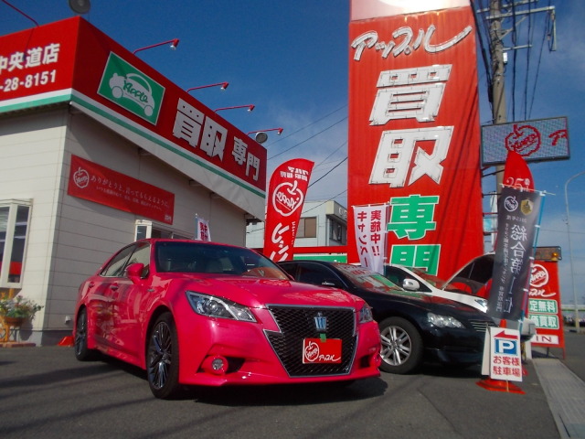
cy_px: 220
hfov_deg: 61.7
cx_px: 292
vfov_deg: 48.2
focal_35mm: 29
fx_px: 490
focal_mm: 4.1
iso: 80
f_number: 3.3
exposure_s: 1/1600
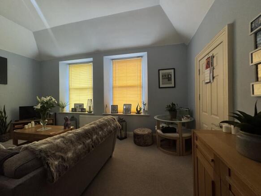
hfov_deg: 102.1
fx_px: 106
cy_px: 98
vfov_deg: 85.7
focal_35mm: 14
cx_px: 130
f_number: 2.2
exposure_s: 1/100
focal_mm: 2.22
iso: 250
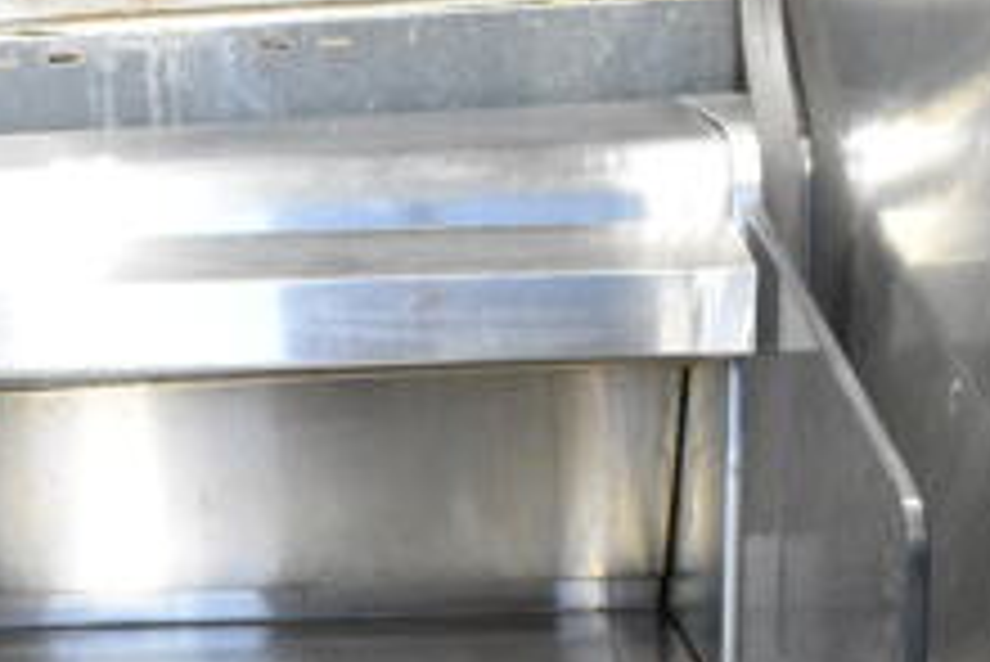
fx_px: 2064
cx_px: 18
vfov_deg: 17.0
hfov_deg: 25.7
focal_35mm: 75
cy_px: 883
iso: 6400
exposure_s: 1/250
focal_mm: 18
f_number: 8
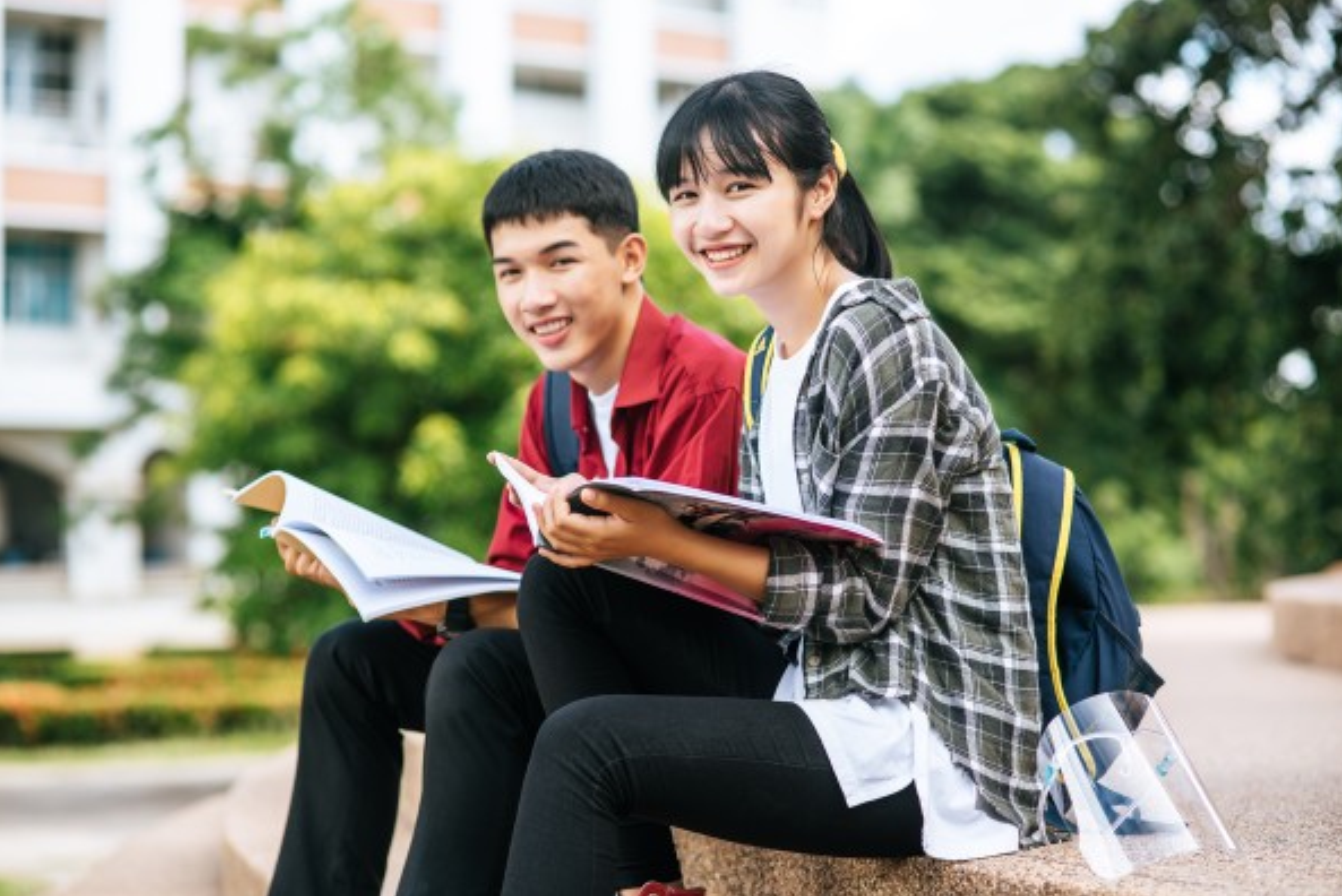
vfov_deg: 15.9
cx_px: 674
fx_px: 3207
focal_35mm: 86
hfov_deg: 23.6
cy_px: 449
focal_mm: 85
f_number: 2.2
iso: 64
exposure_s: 1/320
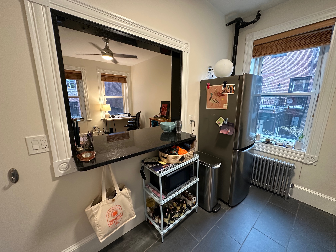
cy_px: 126
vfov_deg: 85.7
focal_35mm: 14
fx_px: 136
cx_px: 168
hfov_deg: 102.1
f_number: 2.2
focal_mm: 2.22
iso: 400
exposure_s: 1/60
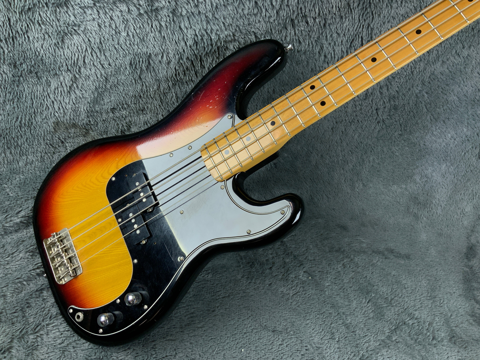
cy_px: 180
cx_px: 240
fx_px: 402
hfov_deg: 61.7
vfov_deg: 48.2
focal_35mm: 29
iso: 40
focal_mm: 3
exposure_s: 1/50
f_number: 1.8
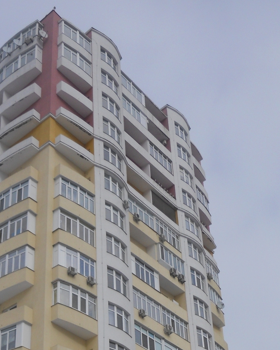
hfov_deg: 25.4
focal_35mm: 59
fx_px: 611
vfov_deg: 29.3
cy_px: 369
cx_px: 58
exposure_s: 1/500
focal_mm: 5
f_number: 5.4
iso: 80
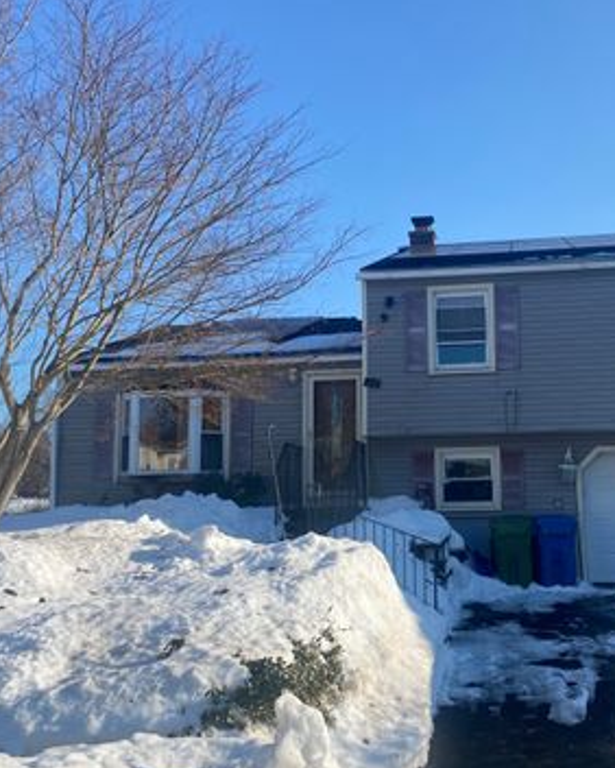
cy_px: 396
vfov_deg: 50.2
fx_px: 818
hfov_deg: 40.5
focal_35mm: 36
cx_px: 423
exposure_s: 1/2967
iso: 32
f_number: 1.8
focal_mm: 4.25
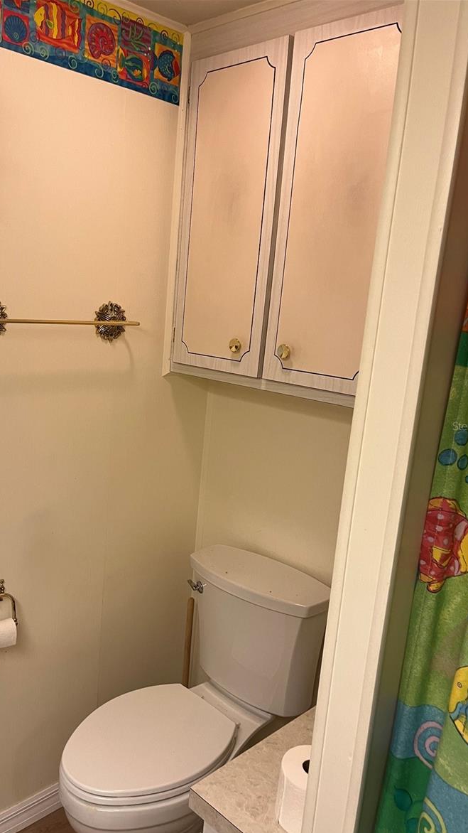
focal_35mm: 29
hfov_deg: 40.0
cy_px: 426
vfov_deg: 66.1
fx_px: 640
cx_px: 183
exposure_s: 1/60
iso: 80
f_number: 1.6
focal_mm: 5.1
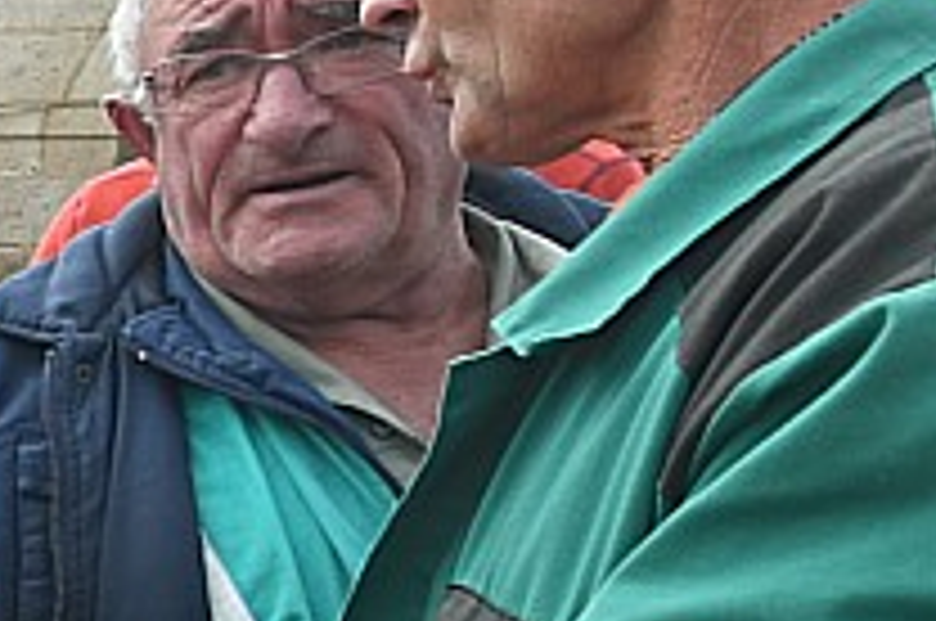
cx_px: -1400
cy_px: 952
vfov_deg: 12.4
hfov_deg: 13.5
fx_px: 2700
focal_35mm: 104
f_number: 10
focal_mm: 12
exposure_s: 1/125
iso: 320
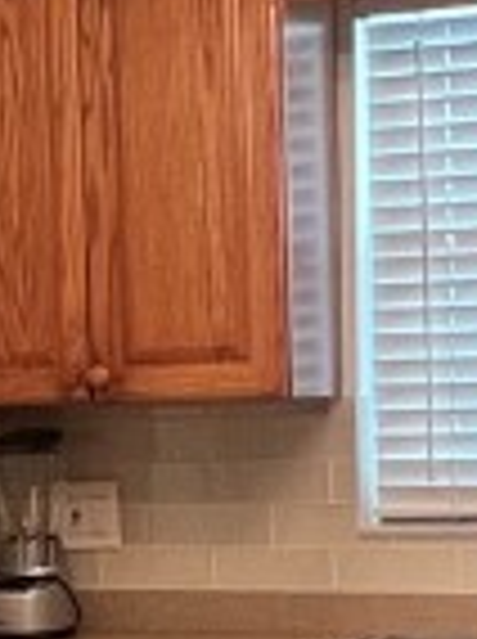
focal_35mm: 94
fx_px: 1732
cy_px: 594
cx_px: 184
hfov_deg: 15.7
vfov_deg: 20.4
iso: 160
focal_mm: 1.57
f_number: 1.8
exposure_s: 1/60
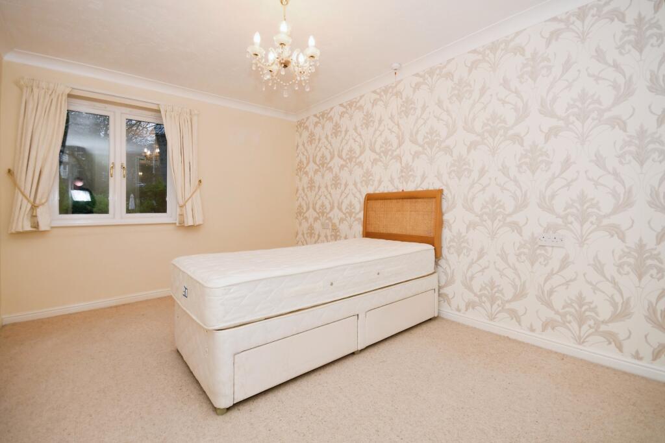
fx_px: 277
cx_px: 332
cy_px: 222
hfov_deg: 100.4
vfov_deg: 77.3
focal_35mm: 15
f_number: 8
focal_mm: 10
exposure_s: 1/30
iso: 400
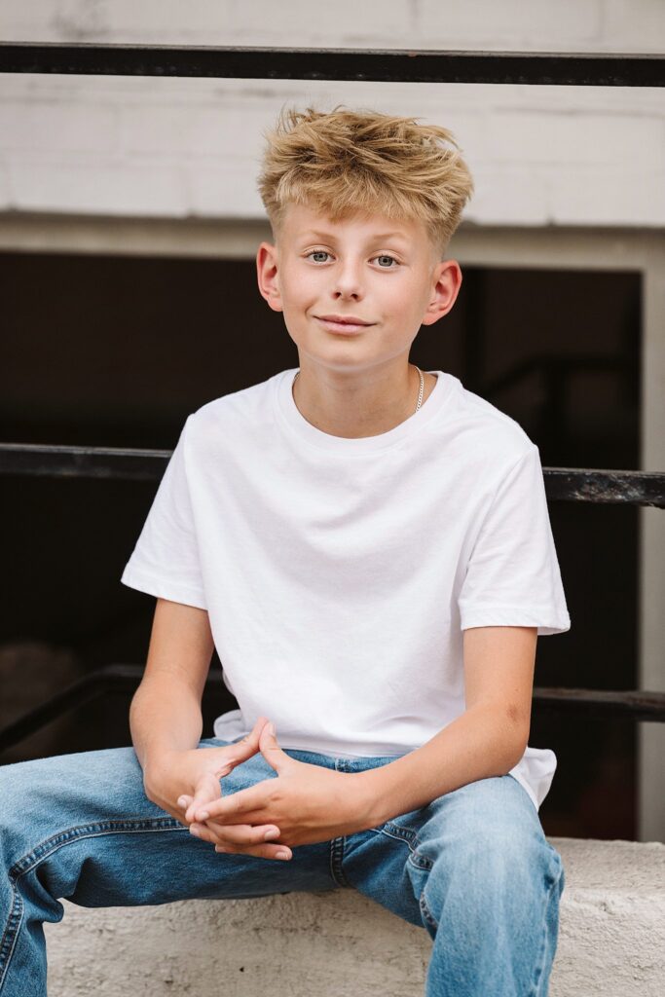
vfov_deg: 12.1
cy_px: 498
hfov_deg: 8.1
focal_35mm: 170
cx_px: 332
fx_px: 4708
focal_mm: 170
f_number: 4
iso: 800
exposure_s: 1/250
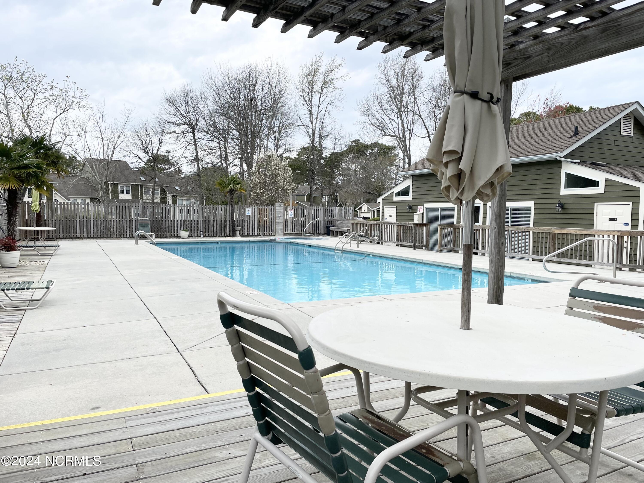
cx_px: 322
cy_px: 242
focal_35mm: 26
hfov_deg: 67.3
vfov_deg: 53.1
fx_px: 484
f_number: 1.6
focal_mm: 4.2
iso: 32
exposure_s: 1/1171
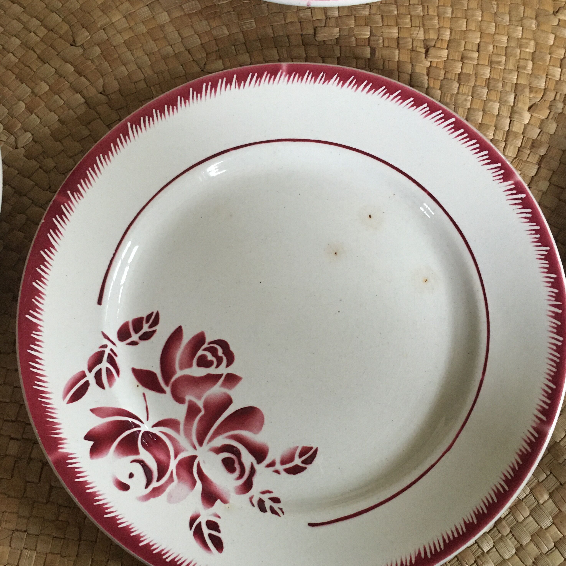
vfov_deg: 46.9
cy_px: 346
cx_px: 281
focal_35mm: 35
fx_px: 647
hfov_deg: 47.2
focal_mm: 4.15
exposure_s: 1/33
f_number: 2.2
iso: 200
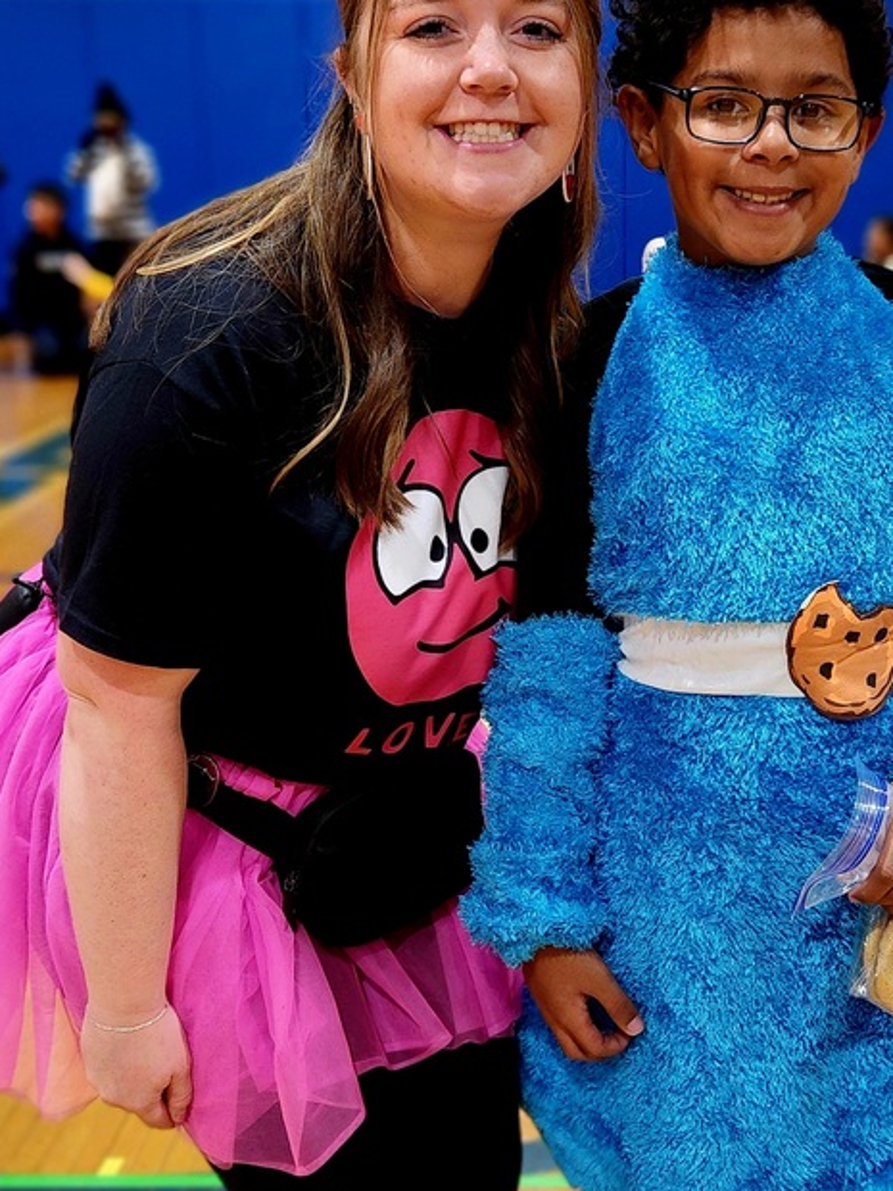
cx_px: 563
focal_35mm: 38
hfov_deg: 37.5
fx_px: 1307
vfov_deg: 48.4
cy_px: 763
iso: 160
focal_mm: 5.4
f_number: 1.8
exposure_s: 1/120
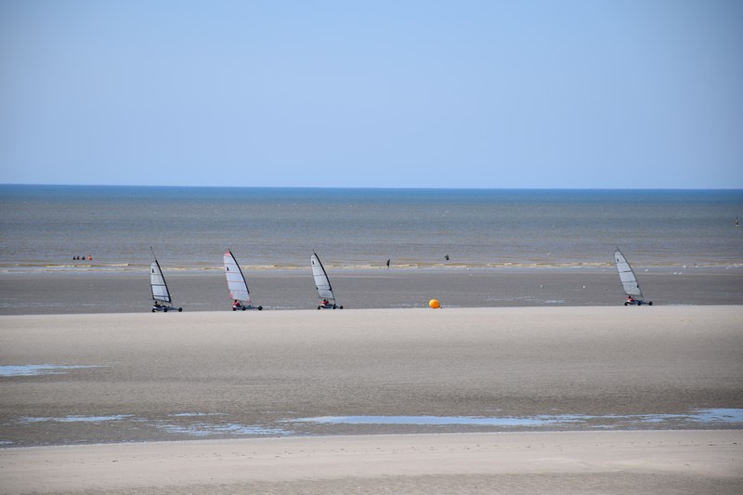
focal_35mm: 210
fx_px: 4333
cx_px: 372
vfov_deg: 6.5
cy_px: 248
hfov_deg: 9.8
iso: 200
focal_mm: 140
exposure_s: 1/800
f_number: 7.1
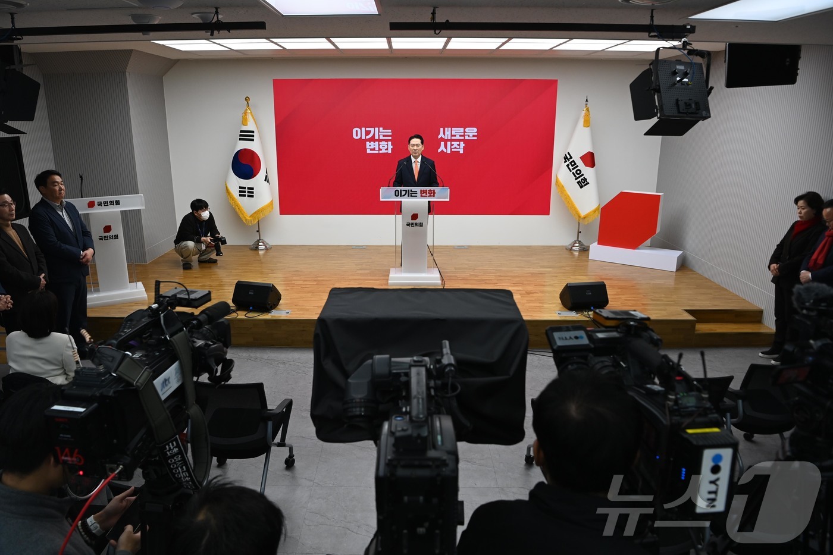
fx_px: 555
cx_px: 416
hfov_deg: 73.8
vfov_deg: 53.1
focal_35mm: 24
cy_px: 278
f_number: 6.3
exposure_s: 1/320
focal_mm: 24
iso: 1000
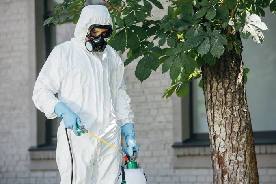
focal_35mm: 140
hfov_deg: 14.7
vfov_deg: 9.8
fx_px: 1073
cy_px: 92
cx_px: 138
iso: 320
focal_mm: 140
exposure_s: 1/500
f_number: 4.5
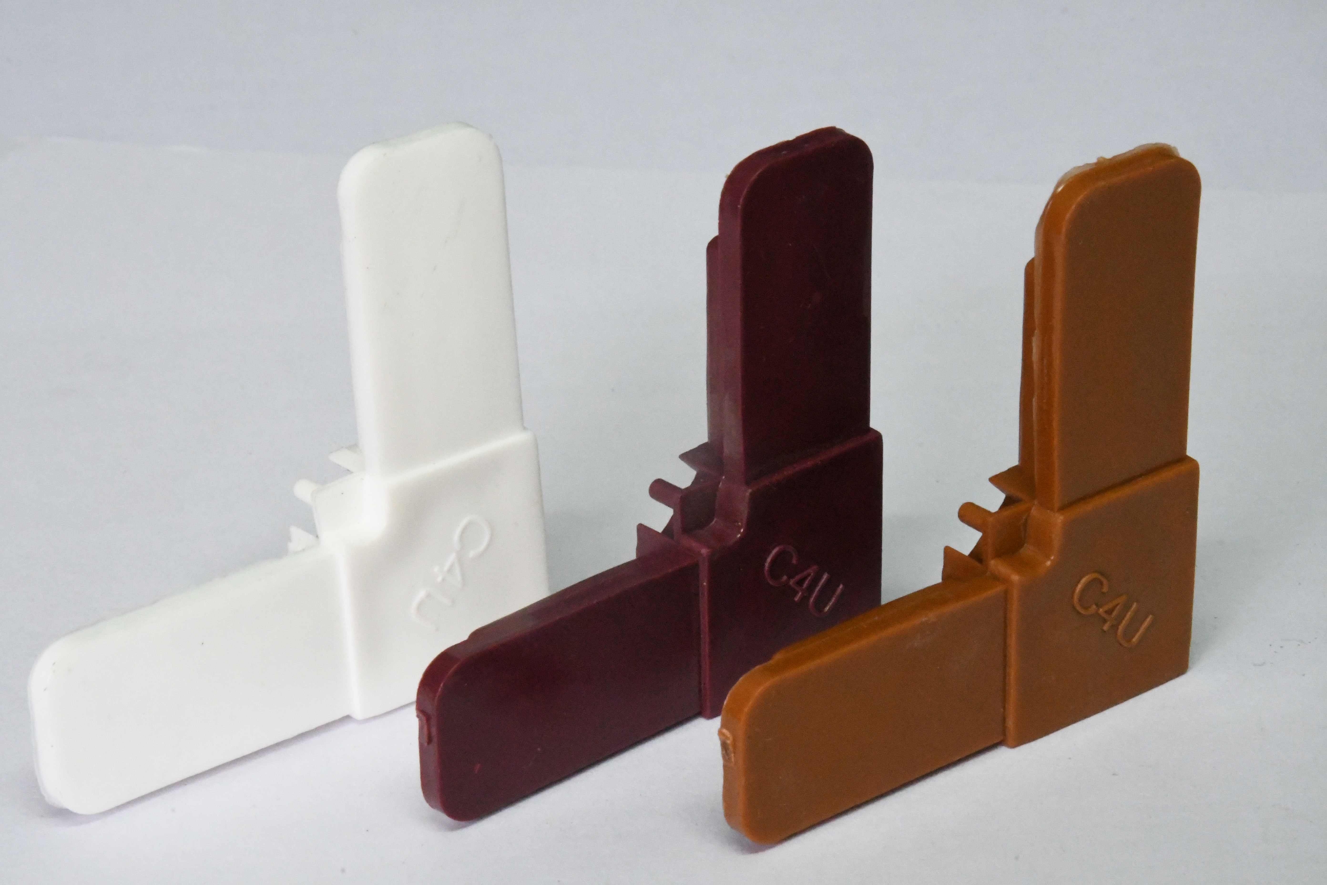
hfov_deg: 14.4
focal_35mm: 142
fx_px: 5234
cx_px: 664
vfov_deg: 9.7
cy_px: 442
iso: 12800
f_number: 29
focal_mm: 95
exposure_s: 1/13
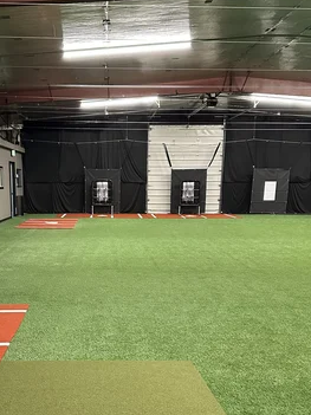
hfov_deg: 34.8
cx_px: 105
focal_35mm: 41
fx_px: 491
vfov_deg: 45.2
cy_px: 271
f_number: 1.78
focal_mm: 6.86
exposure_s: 1/60
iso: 640
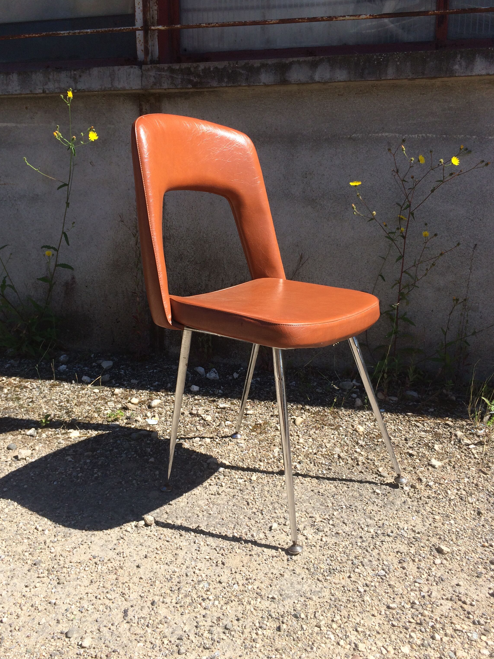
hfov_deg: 45.4
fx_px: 590
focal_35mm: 31
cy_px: 324
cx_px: 240
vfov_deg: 58.3
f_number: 2.2
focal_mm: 4.15
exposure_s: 1/1368
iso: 32
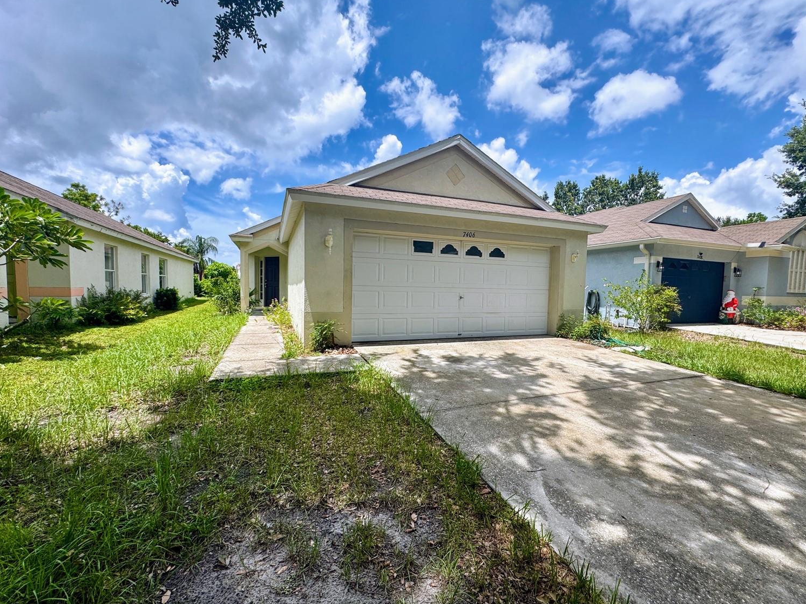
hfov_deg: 98.2
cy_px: 309
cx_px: 405
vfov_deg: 81.7
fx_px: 349
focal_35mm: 15
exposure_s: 1/1672
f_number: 2.2
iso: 40
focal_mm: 2.22
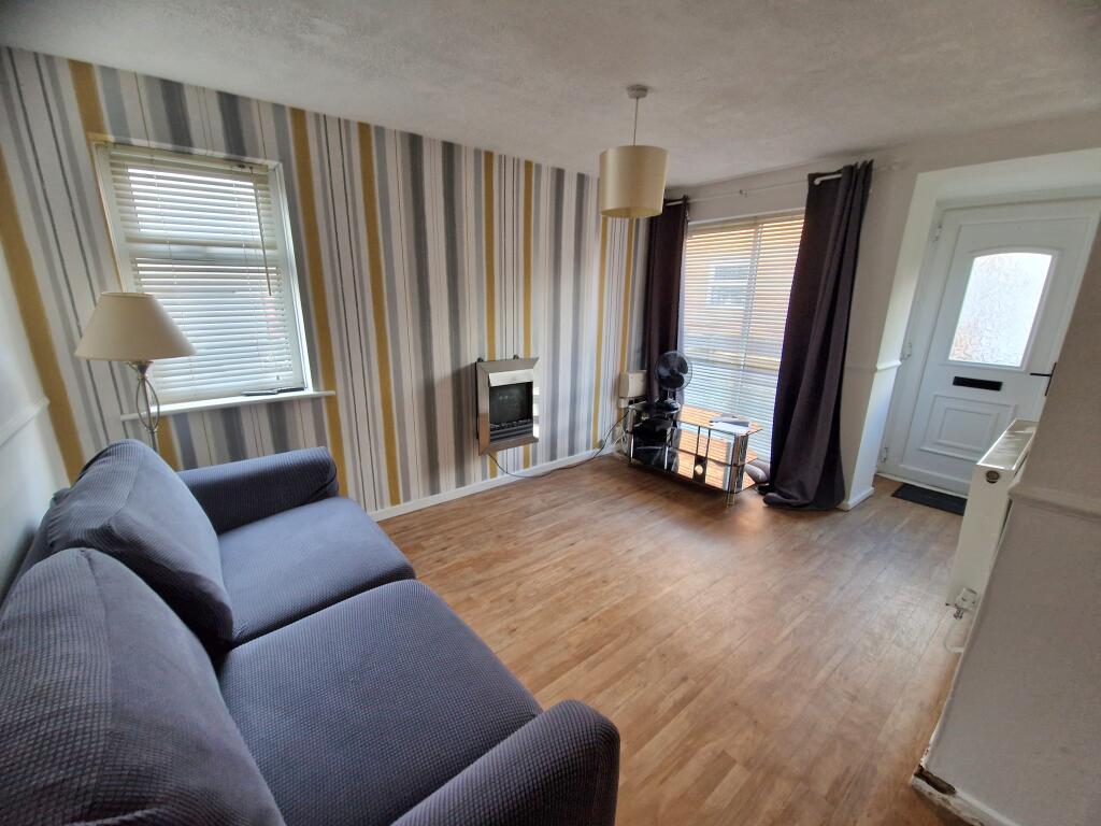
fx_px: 413
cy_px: 413
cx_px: 550
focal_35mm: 13
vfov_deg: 89.9
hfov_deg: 106.2
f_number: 2.2
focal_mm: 2.2
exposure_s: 1/50
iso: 250
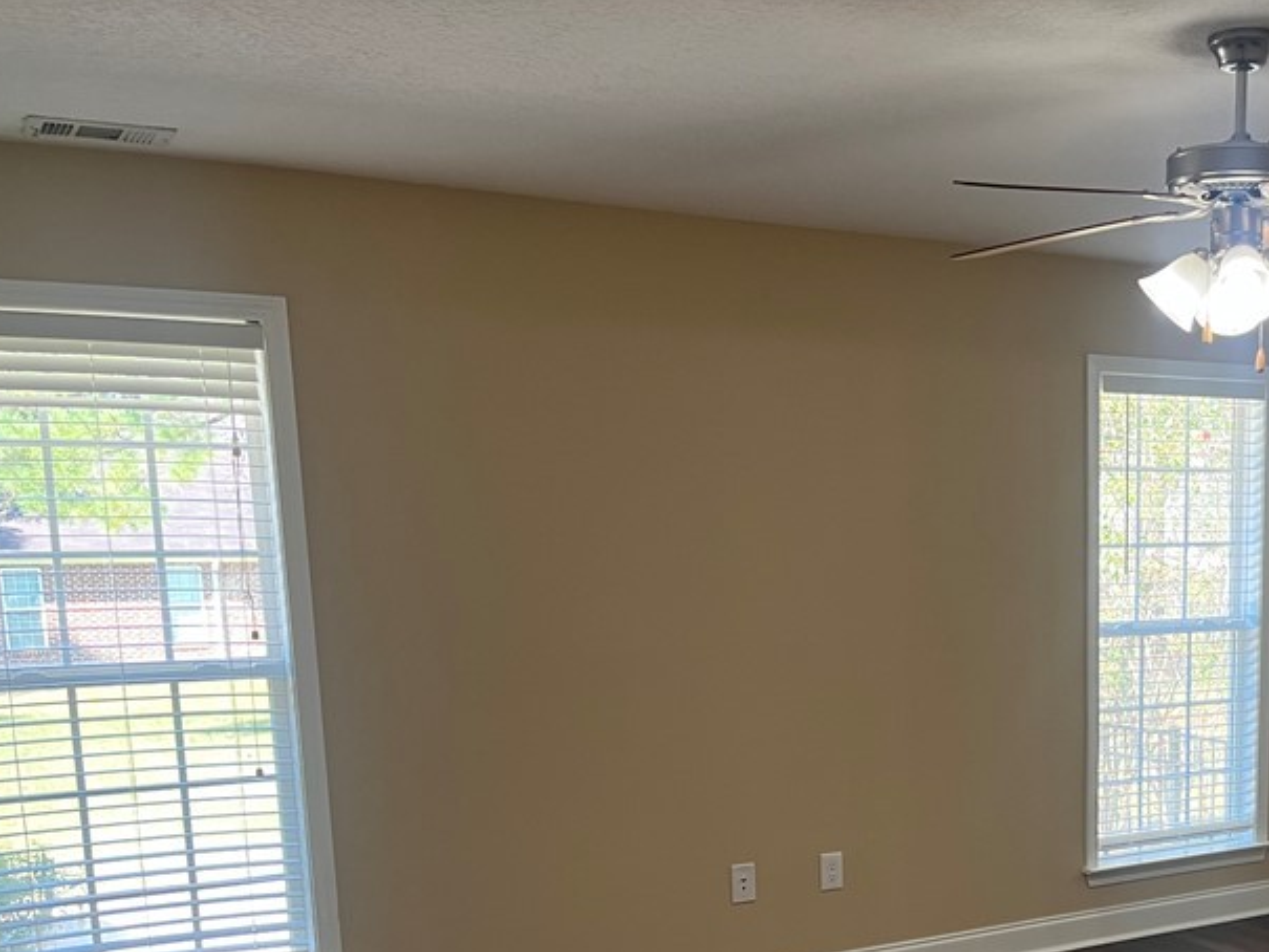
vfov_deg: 31.8
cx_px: 1042
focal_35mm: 44
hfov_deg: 40.9
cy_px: 797
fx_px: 1613
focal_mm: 5.1
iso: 80
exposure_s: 1/60
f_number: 1.6
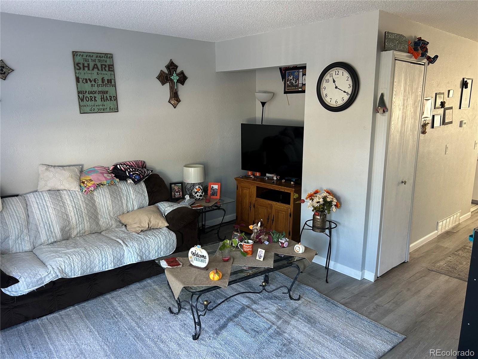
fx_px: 359
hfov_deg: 67.3
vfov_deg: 53.1
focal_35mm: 26
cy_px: 180
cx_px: 239
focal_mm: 5.7
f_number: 1.5
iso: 125
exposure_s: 1/66
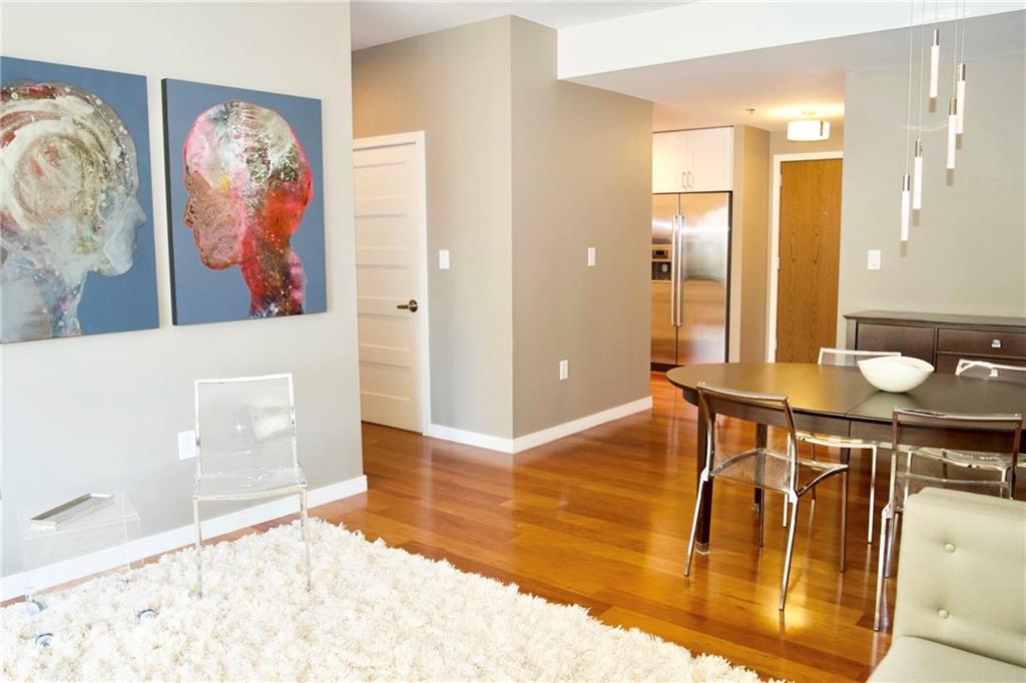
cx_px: 513
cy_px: 342
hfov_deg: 65.5
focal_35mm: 28
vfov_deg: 46.4
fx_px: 798
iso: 1600
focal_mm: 28
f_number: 4
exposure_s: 1/160
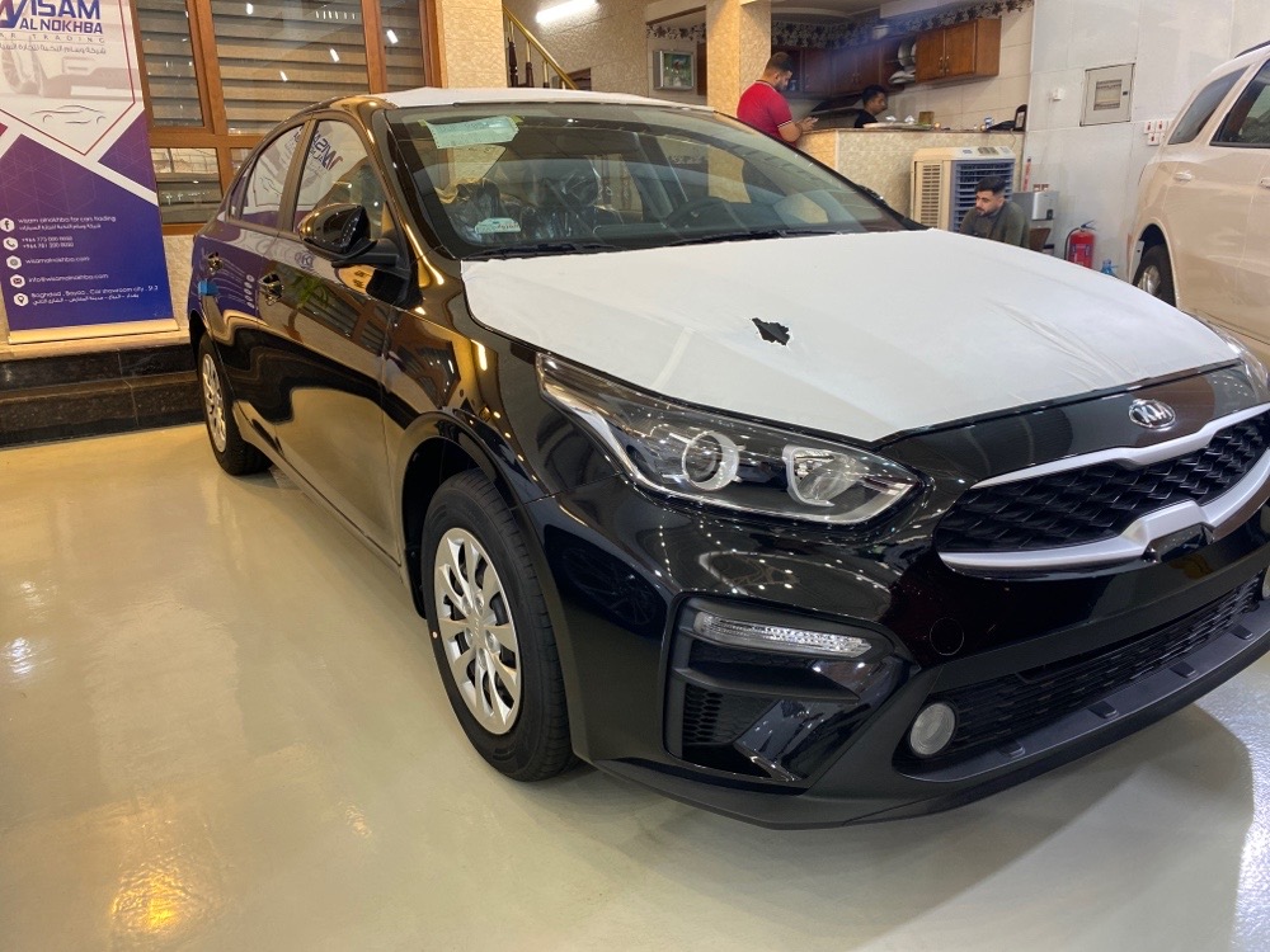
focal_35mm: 26
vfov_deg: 53.1
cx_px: 635
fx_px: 954
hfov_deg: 67.3
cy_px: 476
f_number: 1.8
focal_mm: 4.25
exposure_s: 1/50
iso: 125
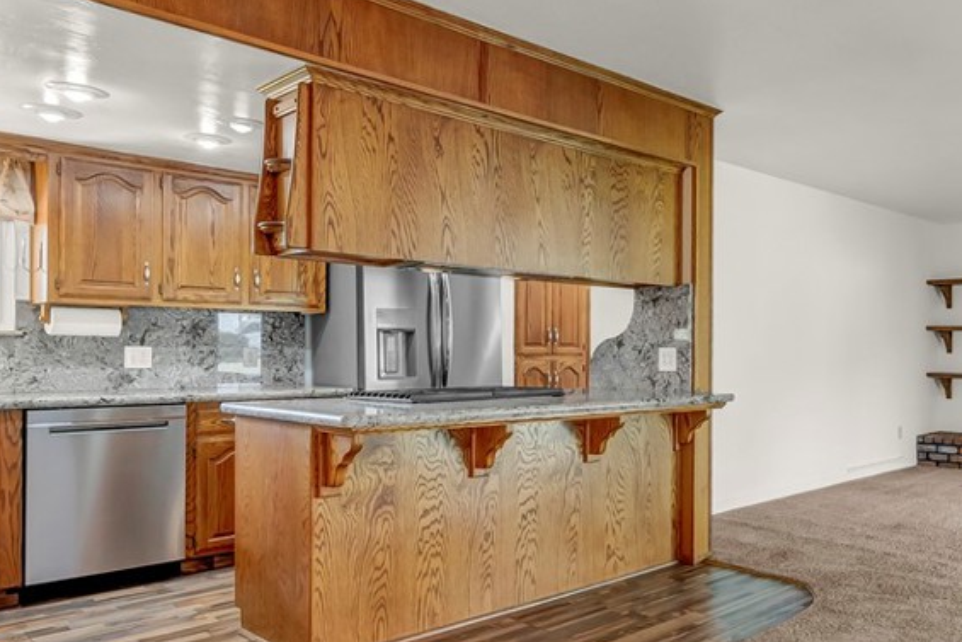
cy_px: 357
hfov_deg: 59.6
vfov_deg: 44.9
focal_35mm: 29
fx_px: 775
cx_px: 741
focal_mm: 16
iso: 1600
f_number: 10
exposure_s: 1/20
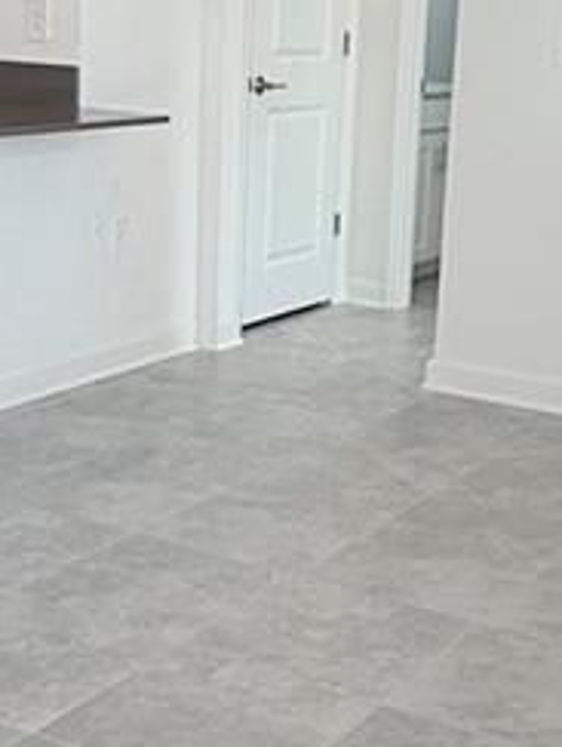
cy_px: 412
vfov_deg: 28.1
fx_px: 1490
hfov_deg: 21.4
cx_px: 298
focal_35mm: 69
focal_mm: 2.22
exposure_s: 1/120
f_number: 2.2
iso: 64
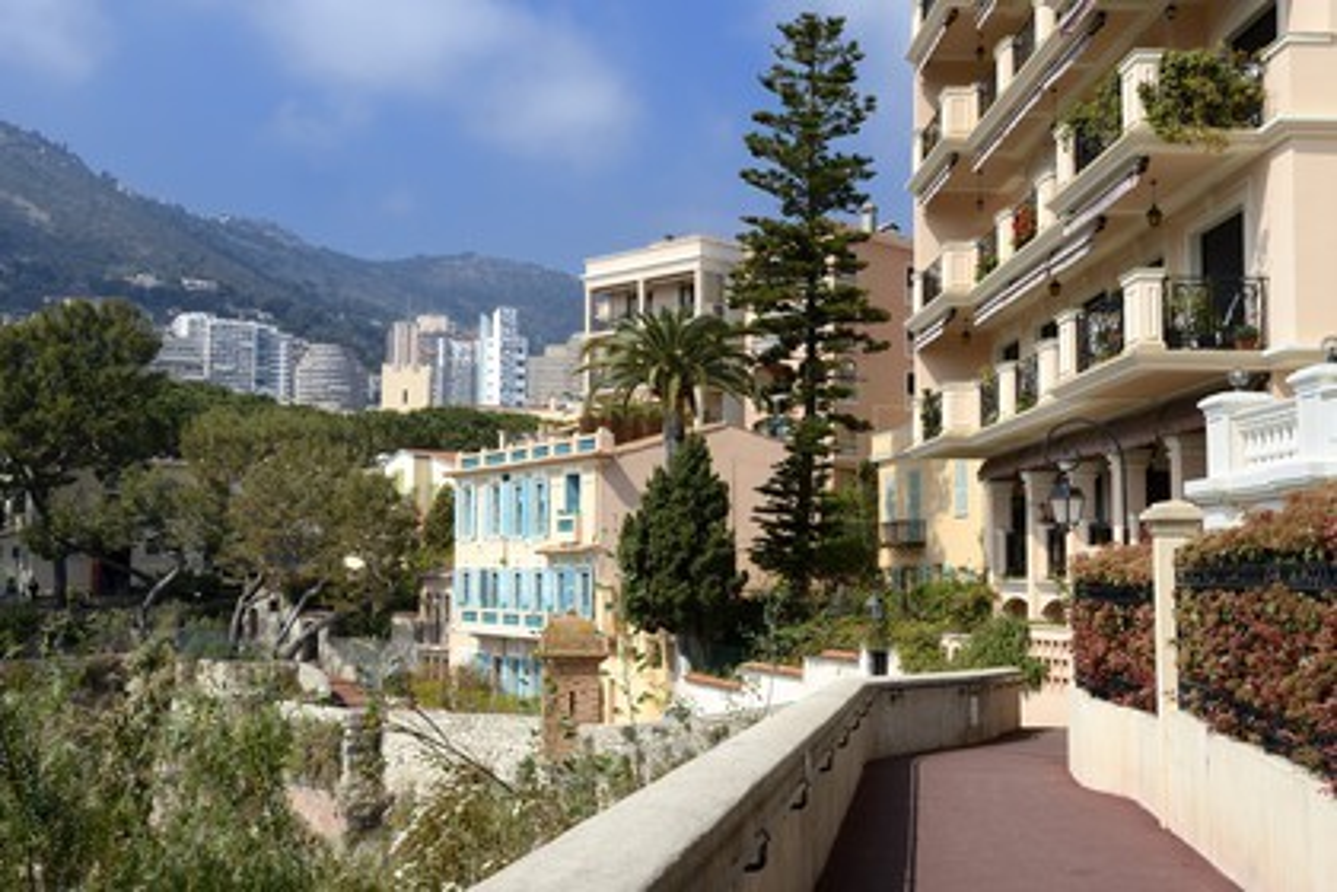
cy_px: 446
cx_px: 668
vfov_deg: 31.9
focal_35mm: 42
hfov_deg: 46.4
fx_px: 1560
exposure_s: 1/200
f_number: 13
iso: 200
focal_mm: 42
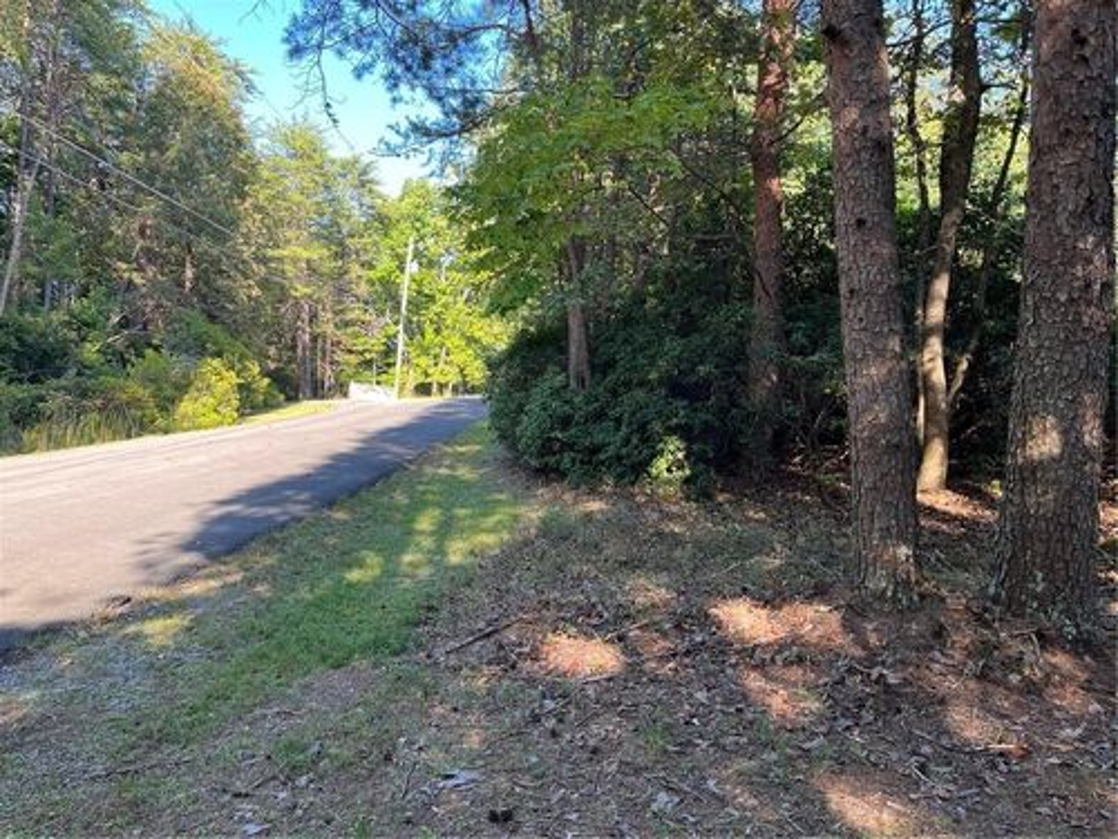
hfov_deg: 67.3
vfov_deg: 53.1
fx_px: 840
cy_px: 420
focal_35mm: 26
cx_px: 559
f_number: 1.6
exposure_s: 1/172
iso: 50
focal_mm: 5.1
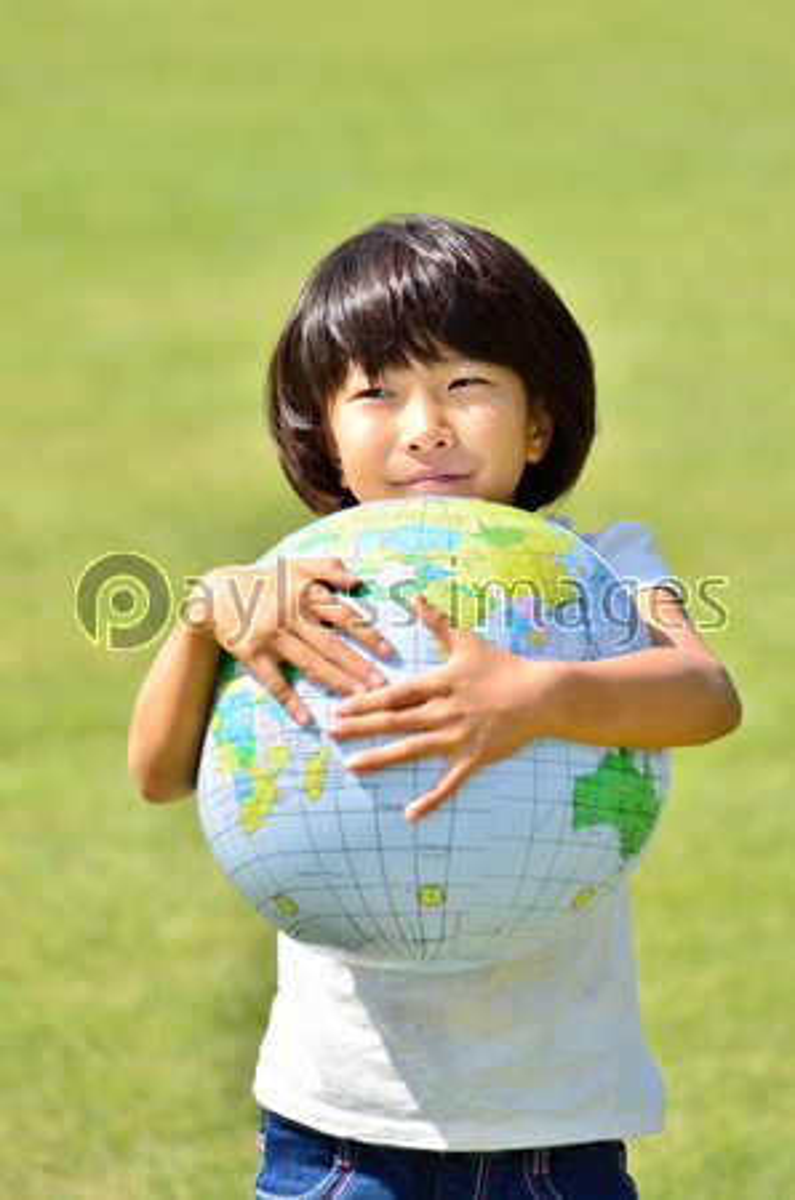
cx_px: 398
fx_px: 9234
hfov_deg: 4.9
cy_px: 600
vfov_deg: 7.4
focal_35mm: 278
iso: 200
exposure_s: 1/1250
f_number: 5
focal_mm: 185
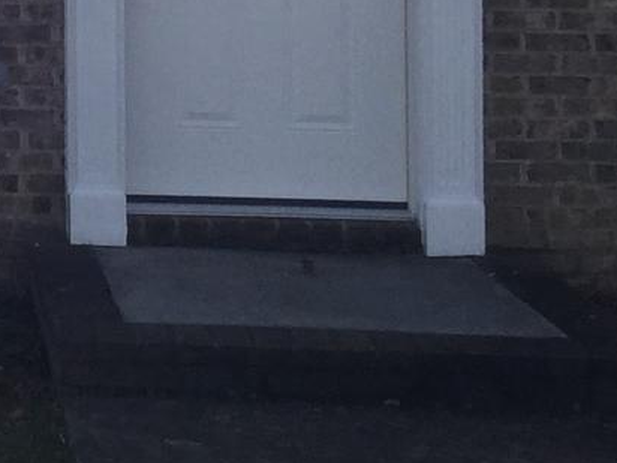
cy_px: -321
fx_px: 2745
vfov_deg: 9.3
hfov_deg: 12.2
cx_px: -343
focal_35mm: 154
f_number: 2.4
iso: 25
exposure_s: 1/1217
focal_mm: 3.3
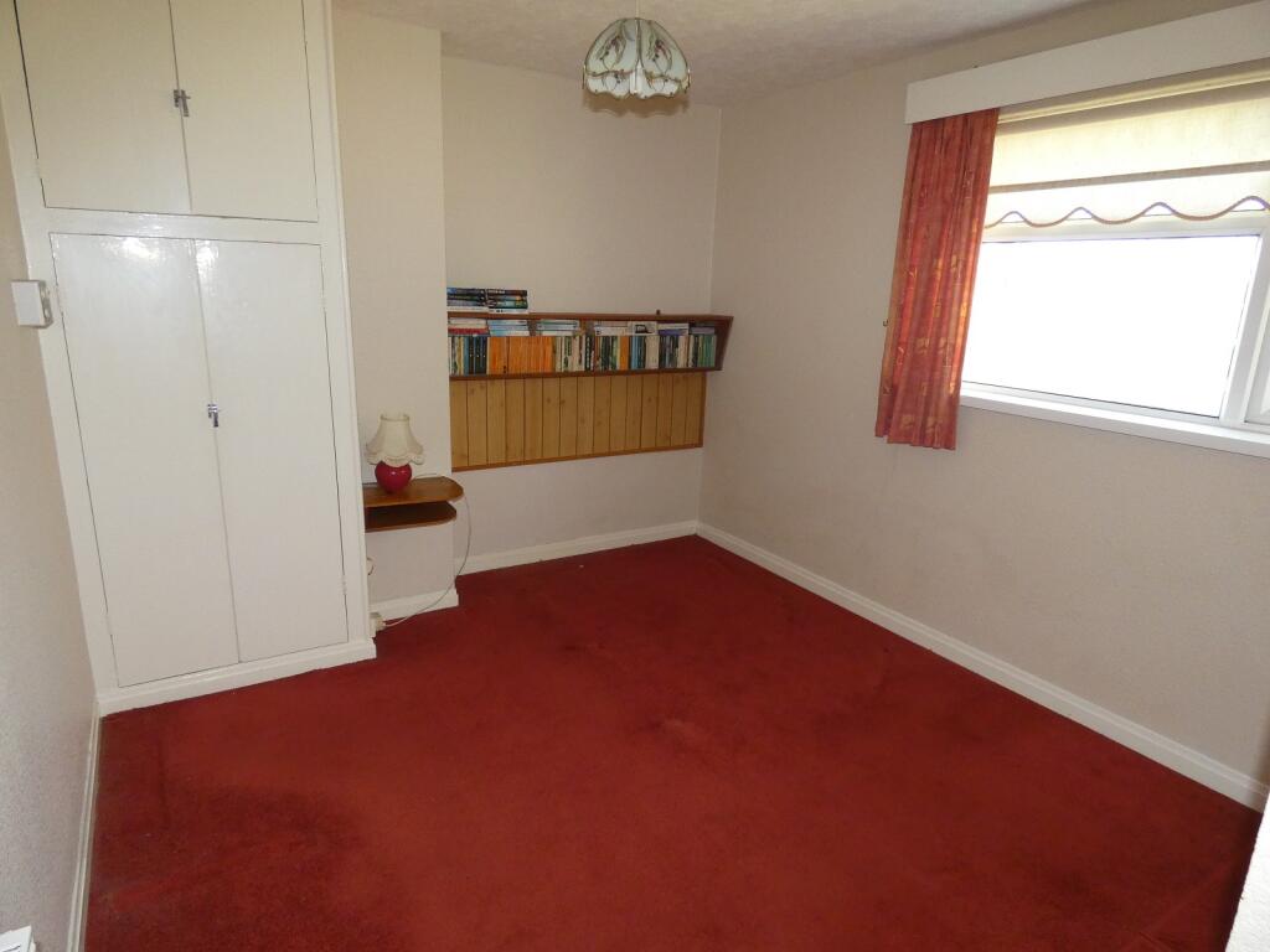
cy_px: 476
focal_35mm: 20
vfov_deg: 66.0
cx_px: 635
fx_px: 734
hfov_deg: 81.7
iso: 500
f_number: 2.8
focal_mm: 3.6
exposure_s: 1/125
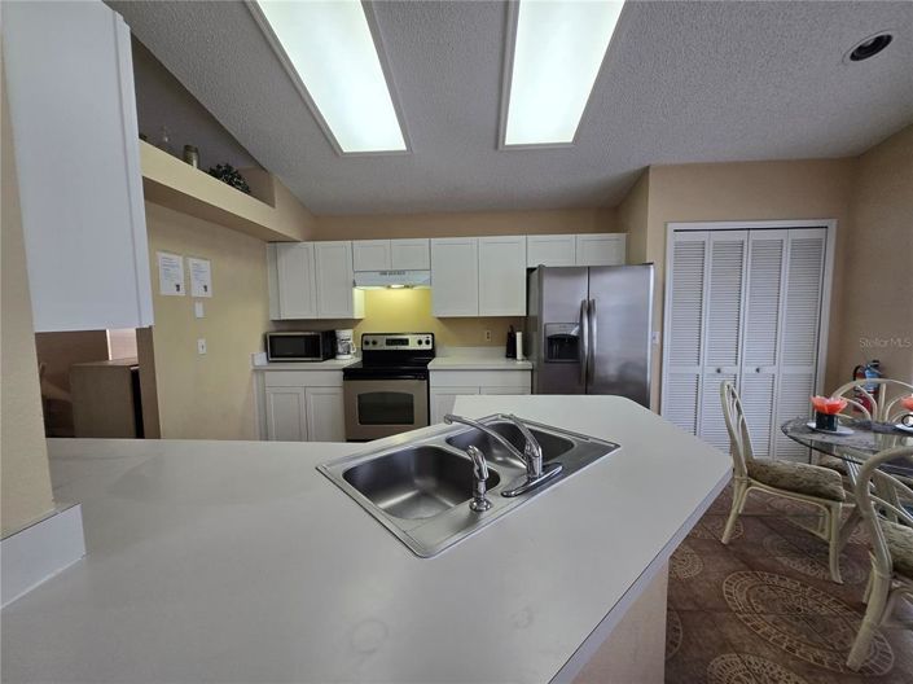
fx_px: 343
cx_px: 456
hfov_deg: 106.2
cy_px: 342
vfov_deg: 89.9
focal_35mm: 13
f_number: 2.2
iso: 50
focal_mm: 1.7
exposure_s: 1/60
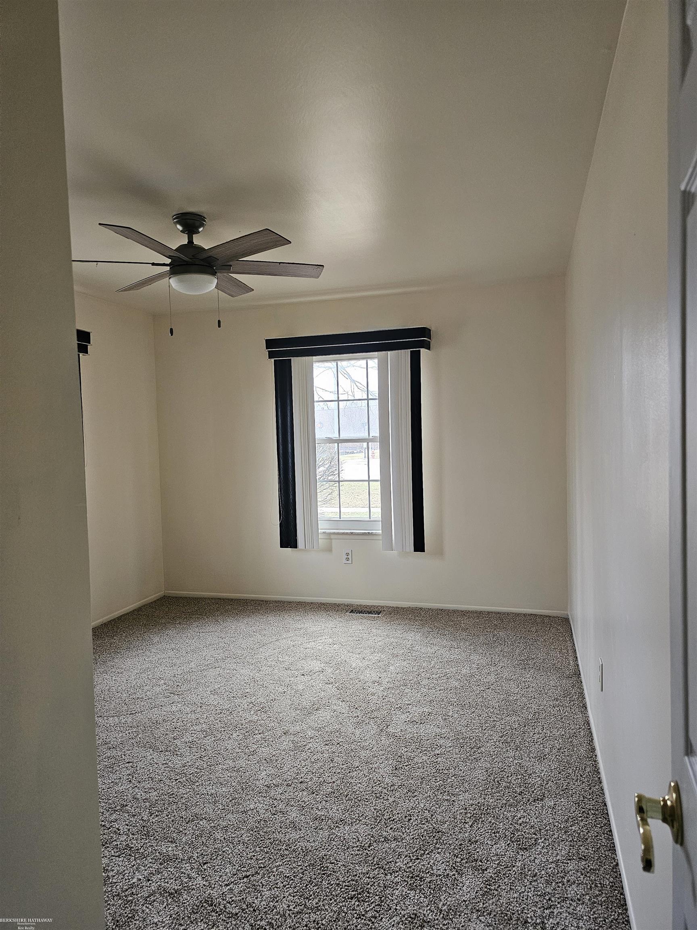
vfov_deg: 73.9
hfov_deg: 58.9
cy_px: 465
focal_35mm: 23
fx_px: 617
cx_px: 348
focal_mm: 6.3
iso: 500
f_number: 1.7
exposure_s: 1/120
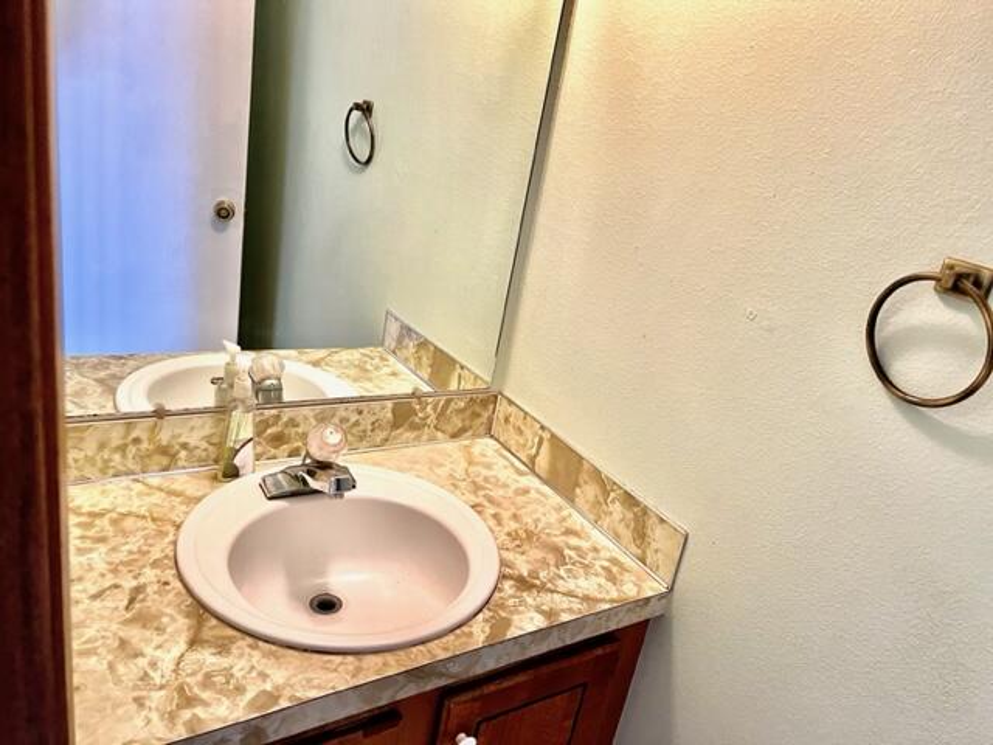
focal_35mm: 26
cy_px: 372
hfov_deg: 67.3
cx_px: 496
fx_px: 746
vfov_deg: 53.1
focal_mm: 5.7
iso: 160
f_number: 1.5
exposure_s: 1/60
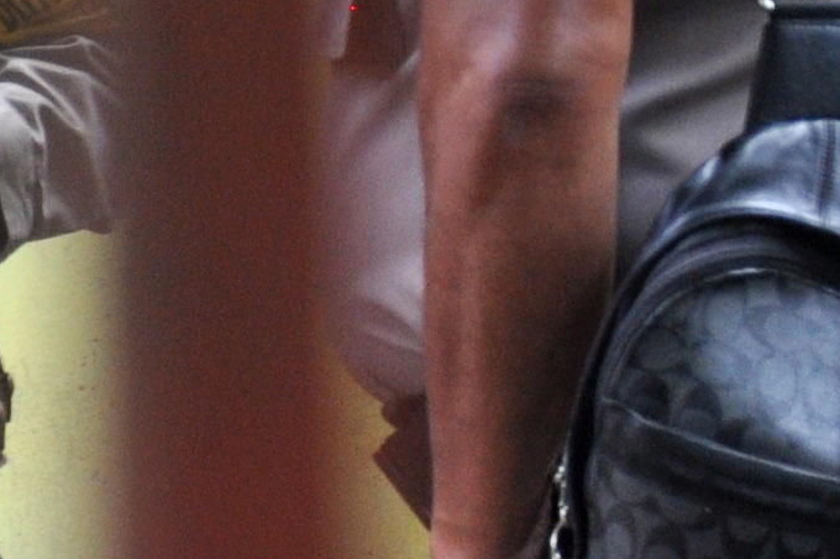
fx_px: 9254
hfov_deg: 5.0
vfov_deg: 3.4
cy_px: -177
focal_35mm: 397
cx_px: -1312
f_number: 5
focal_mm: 42
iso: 500
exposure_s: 1/100
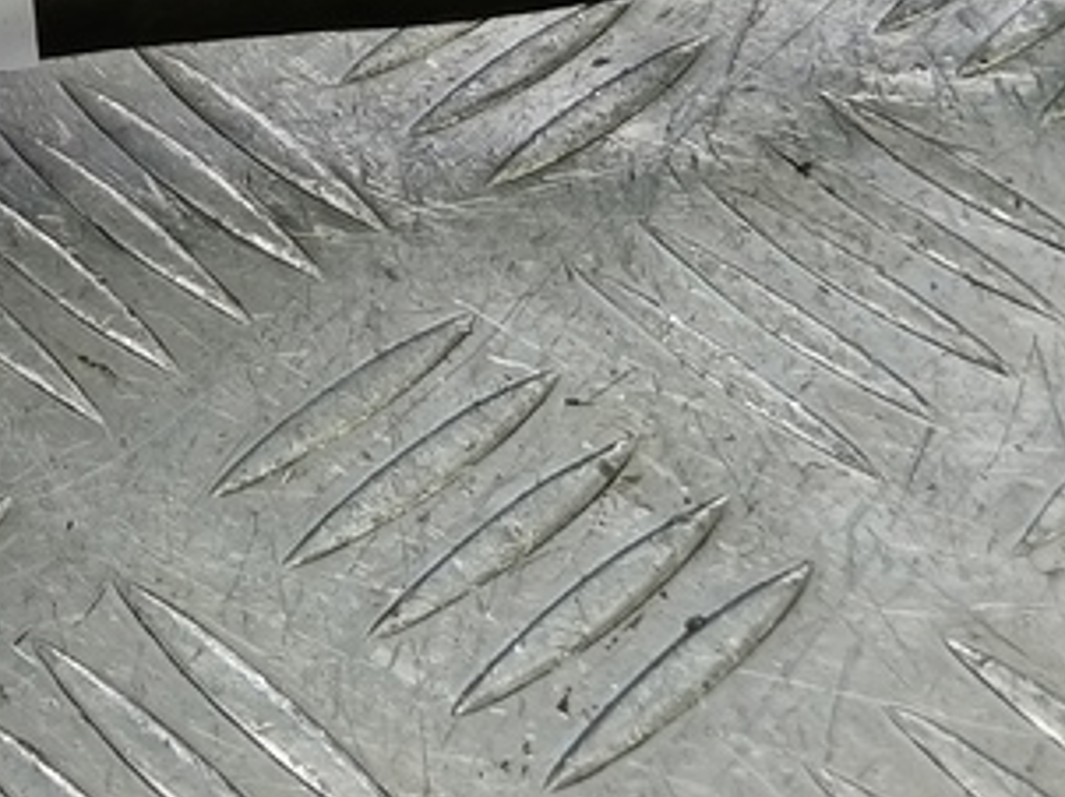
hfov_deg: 24.0
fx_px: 2398
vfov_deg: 17.1
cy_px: -388
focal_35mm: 78
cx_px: 7
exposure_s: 1/100
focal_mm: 4.11
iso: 102
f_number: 1.6
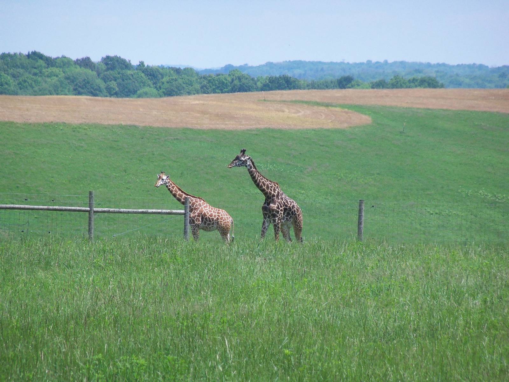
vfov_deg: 4.2
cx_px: 254
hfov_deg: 5.7
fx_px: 5146
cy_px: 191
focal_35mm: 350
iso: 200
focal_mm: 62
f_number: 4.8
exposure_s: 1/1000
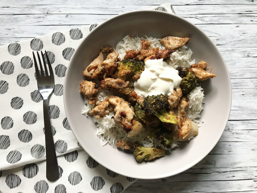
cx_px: 128
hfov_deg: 63.4
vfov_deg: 49.7
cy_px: 96
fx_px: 208
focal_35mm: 28
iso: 40
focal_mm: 3.99
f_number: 1.8
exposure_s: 1/17
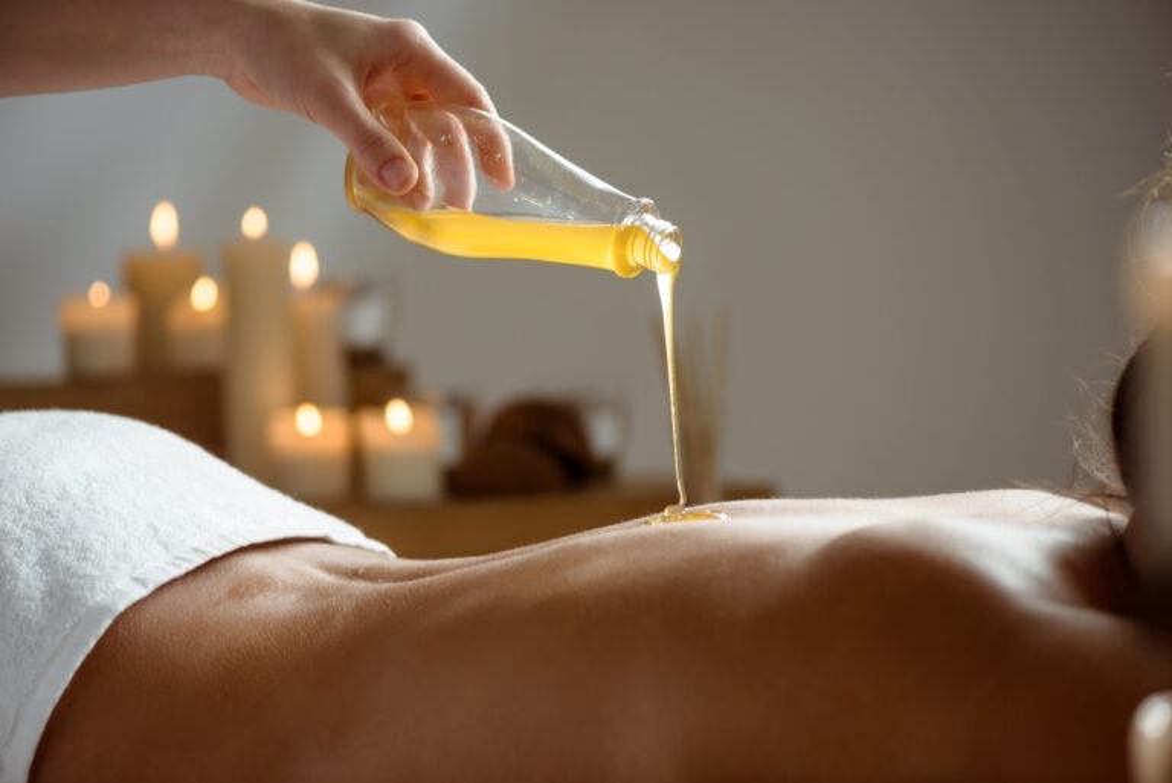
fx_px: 3420
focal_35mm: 105
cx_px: 586
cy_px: 392
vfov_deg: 13.1
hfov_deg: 19.4
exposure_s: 1/160
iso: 200
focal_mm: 105
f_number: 4
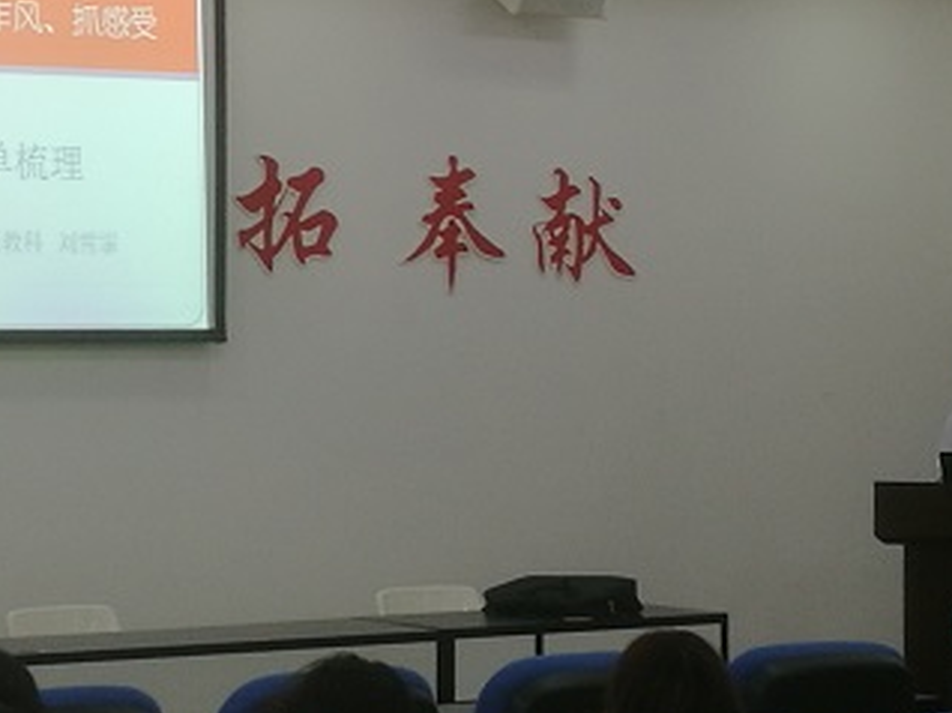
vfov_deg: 28.5
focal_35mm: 51
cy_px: 327
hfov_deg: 37.4
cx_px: 404
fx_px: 1402
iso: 200
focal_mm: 4.5
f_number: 2.2
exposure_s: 1/33.3
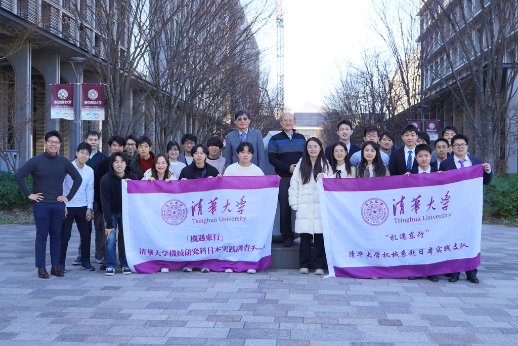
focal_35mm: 42
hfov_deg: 46.4
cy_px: 173
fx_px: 604
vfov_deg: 31.9
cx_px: 259
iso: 125
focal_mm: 28
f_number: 4
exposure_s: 1/160
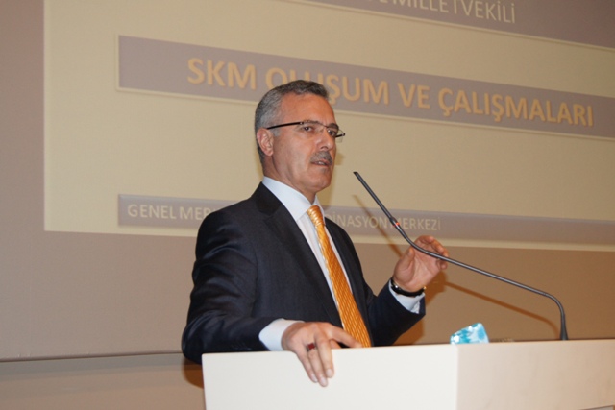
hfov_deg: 33.4
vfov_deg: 22.6
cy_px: 205
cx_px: 308
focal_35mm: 60
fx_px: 1025
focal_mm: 40
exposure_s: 1/60
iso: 800
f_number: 5.6
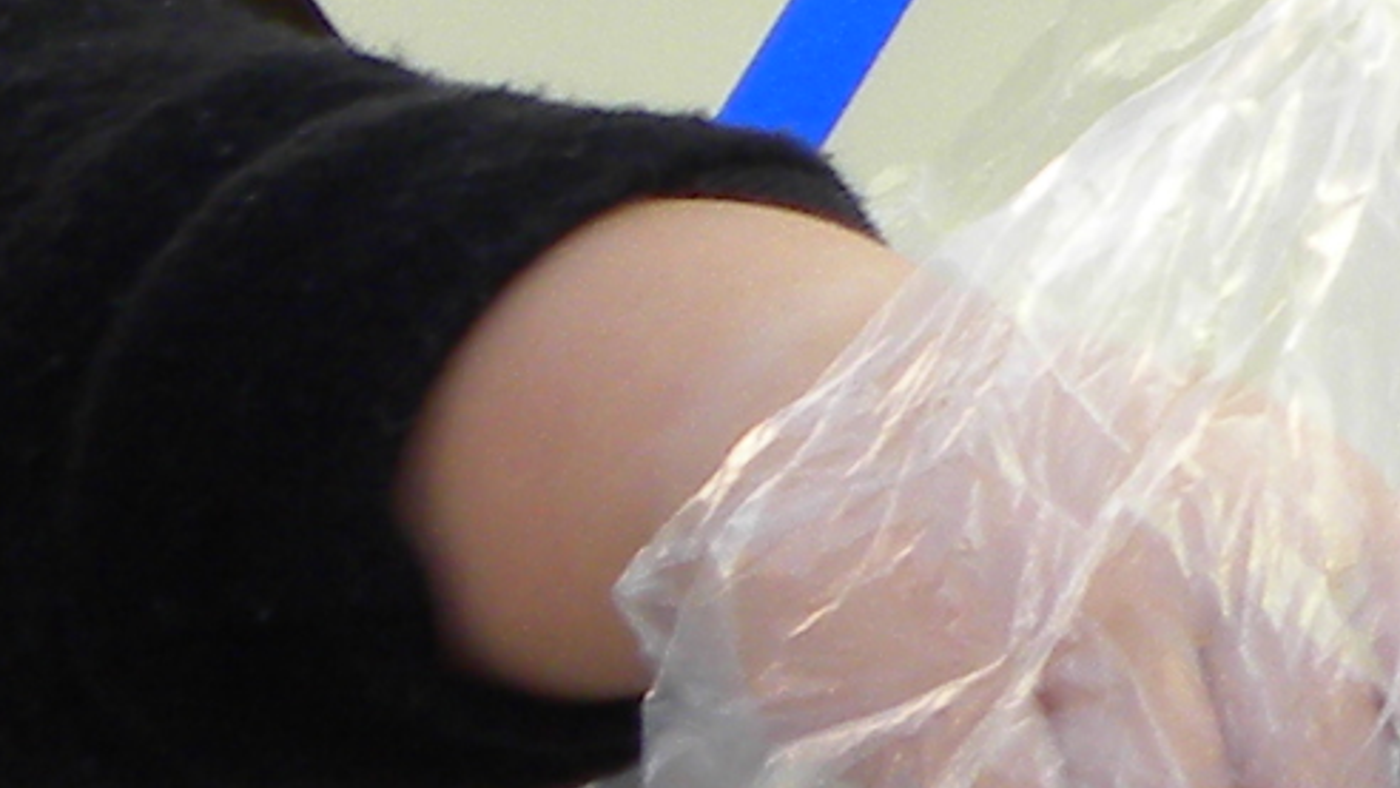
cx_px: 2874
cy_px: -526
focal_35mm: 542
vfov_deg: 2.2
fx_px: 20125
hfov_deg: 3.9
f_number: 4
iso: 64
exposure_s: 1/110
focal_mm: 13.4
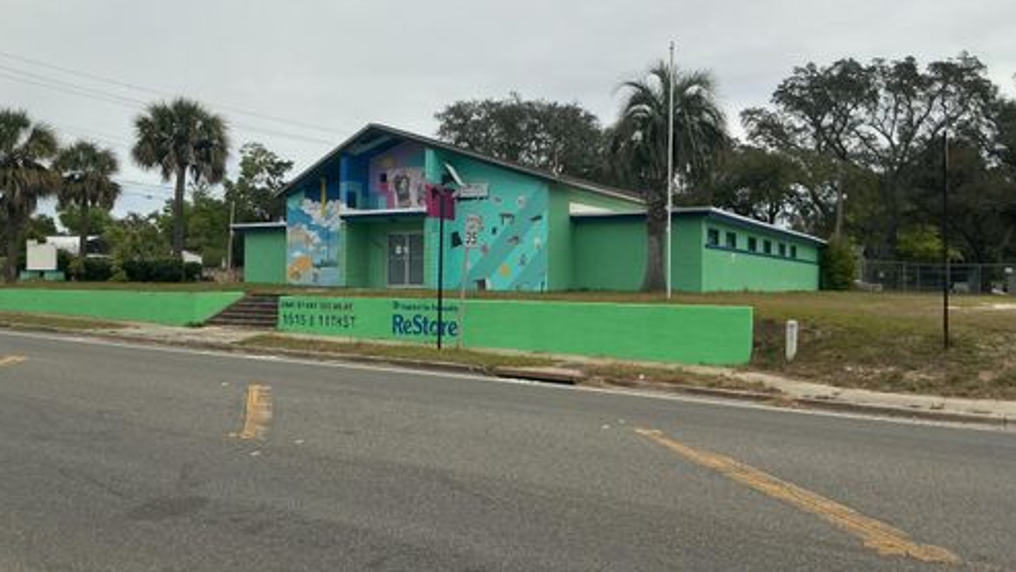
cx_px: 506
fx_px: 862
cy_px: 273
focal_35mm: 32
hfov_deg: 61.0
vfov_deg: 36.7
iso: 25
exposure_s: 1/4065
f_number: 1.8
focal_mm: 3
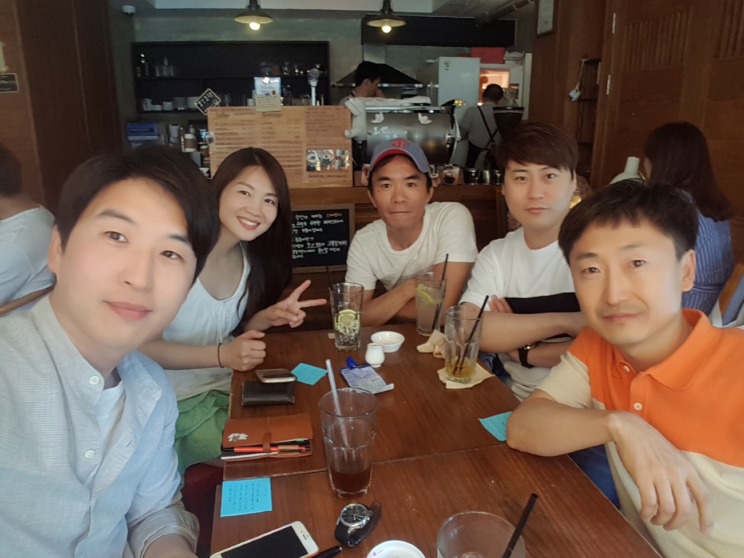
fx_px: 451
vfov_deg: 63.4
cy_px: 279
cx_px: 372
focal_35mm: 21
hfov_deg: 79.0
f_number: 1.7
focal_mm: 2.1
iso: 125
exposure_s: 1/30
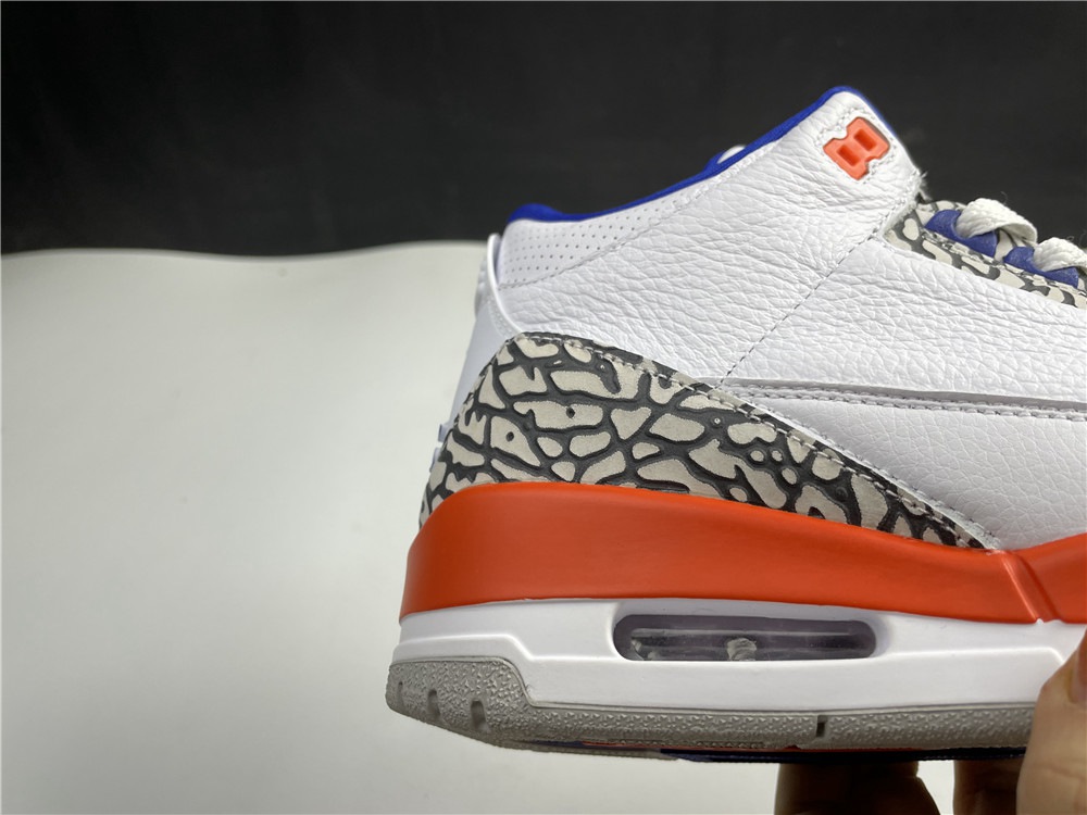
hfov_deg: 67.3
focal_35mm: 26
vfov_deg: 53.1
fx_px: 816
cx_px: 544
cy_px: 408
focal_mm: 4.2
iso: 40
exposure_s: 1/100
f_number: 1.6
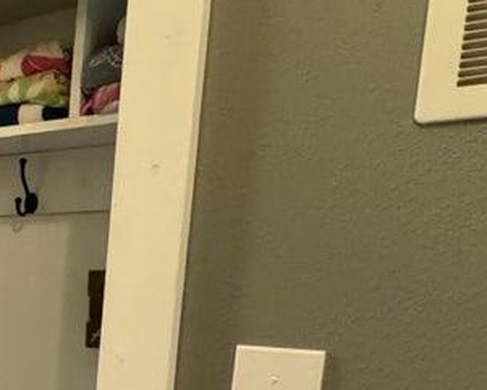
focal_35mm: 62
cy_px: 419
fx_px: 894
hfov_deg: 22.3
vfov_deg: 23.3
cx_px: -323
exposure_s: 1/60
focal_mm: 2.22
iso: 640
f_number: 2.2
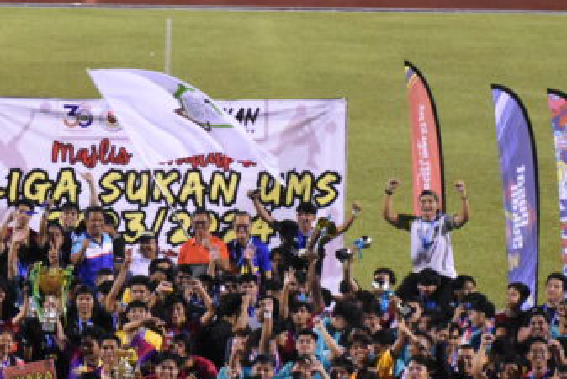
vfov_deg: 6.7
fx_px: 3230
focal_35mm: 205
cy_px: 330
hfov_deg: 10.0
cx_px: 175
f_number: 5
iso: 10000
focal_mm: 60
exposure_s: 1/250
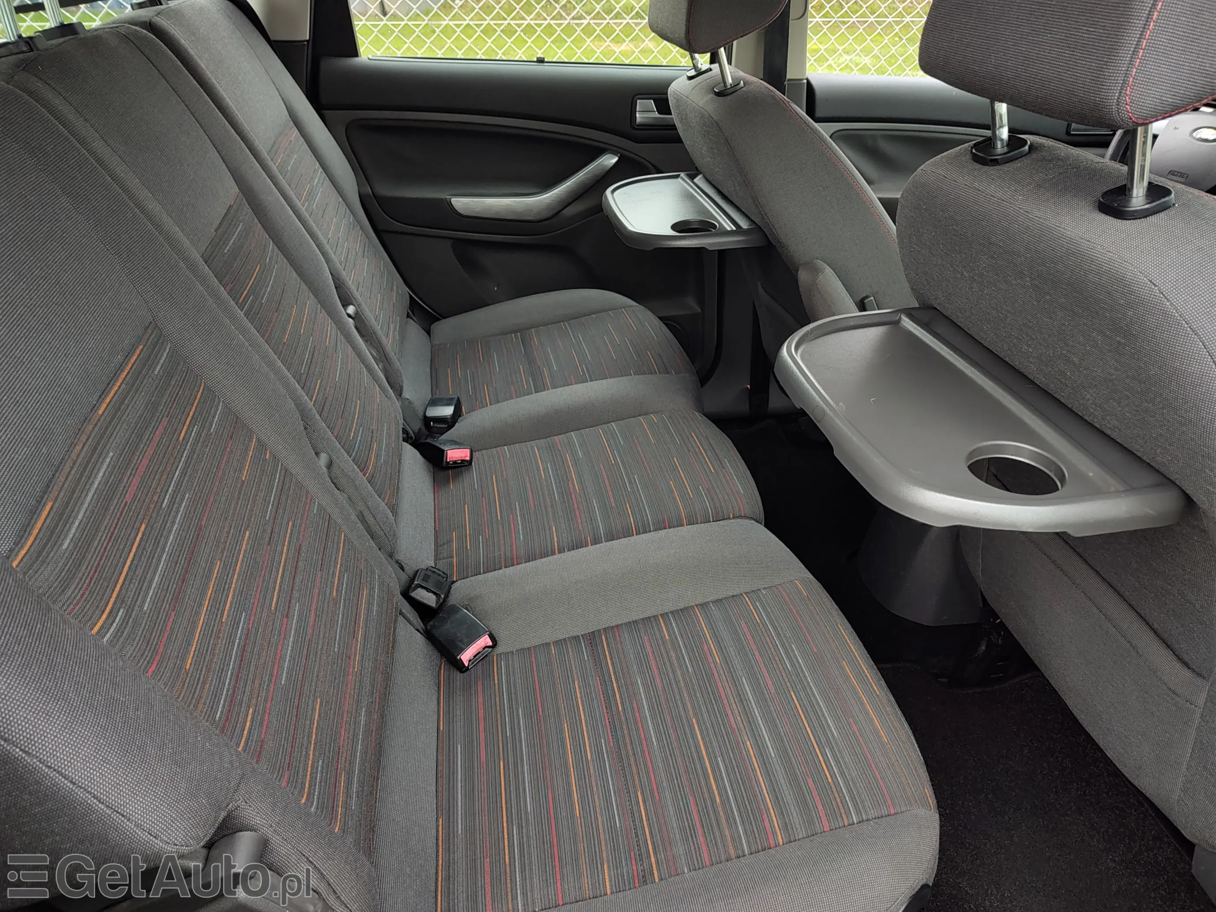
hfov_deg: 73.9
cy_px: 456
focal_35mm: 23
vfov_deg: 58.9
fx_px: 808
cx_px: 608
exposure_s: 1/50
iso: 155
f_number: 1.8
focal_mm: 5.56
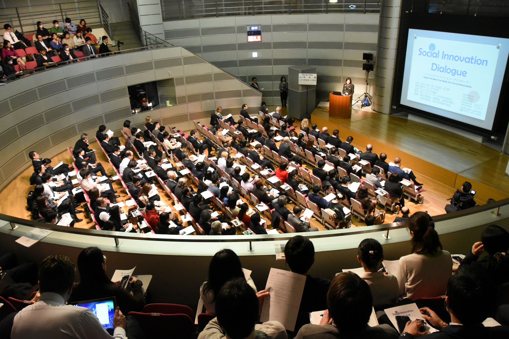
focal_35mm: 27
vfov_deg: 47.9
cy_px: 170
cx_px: 254
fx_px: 382
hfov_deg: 67.4
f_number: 5
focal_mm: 18
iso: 6400
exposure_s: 1/125
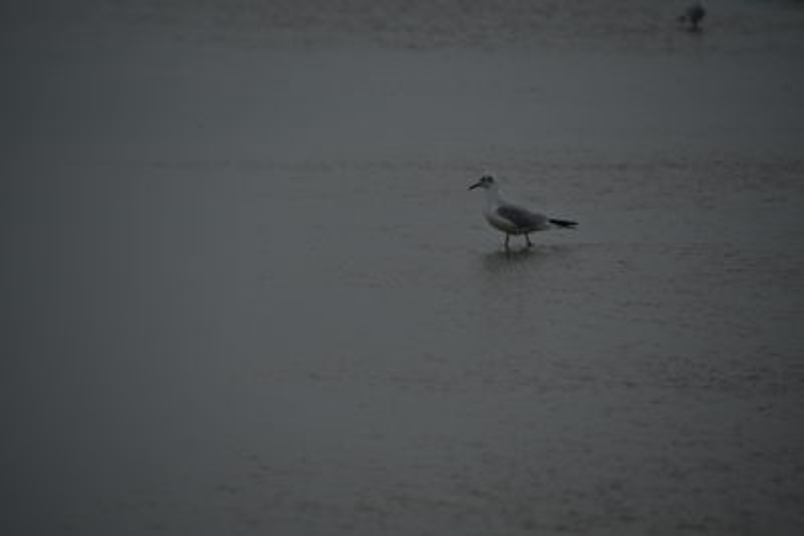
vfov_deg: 3.1
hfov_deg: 4.6
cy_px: 268
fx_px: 10053
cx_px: 402
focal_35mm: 450
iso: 200
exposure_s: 1/100
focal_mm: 300
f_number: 6.3
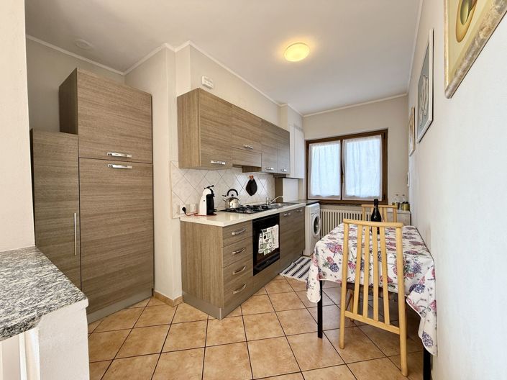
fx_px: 205
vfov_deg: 85.6
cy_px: 190
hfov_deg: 102.1
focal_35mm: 14
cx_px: 254
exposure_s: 1/99
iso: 100
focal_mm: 2.22
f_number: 2.2
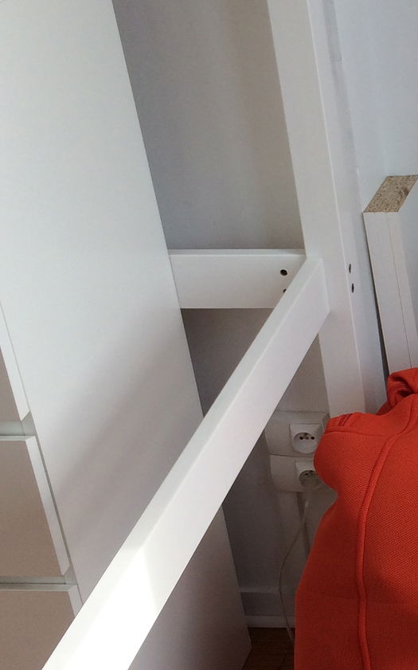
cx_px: 599
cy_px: 314
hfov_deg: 15.6
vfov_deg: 26.5
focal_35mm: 78
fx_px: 1423
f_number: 2.2
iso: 32
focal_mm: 4.15
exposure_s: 1/363
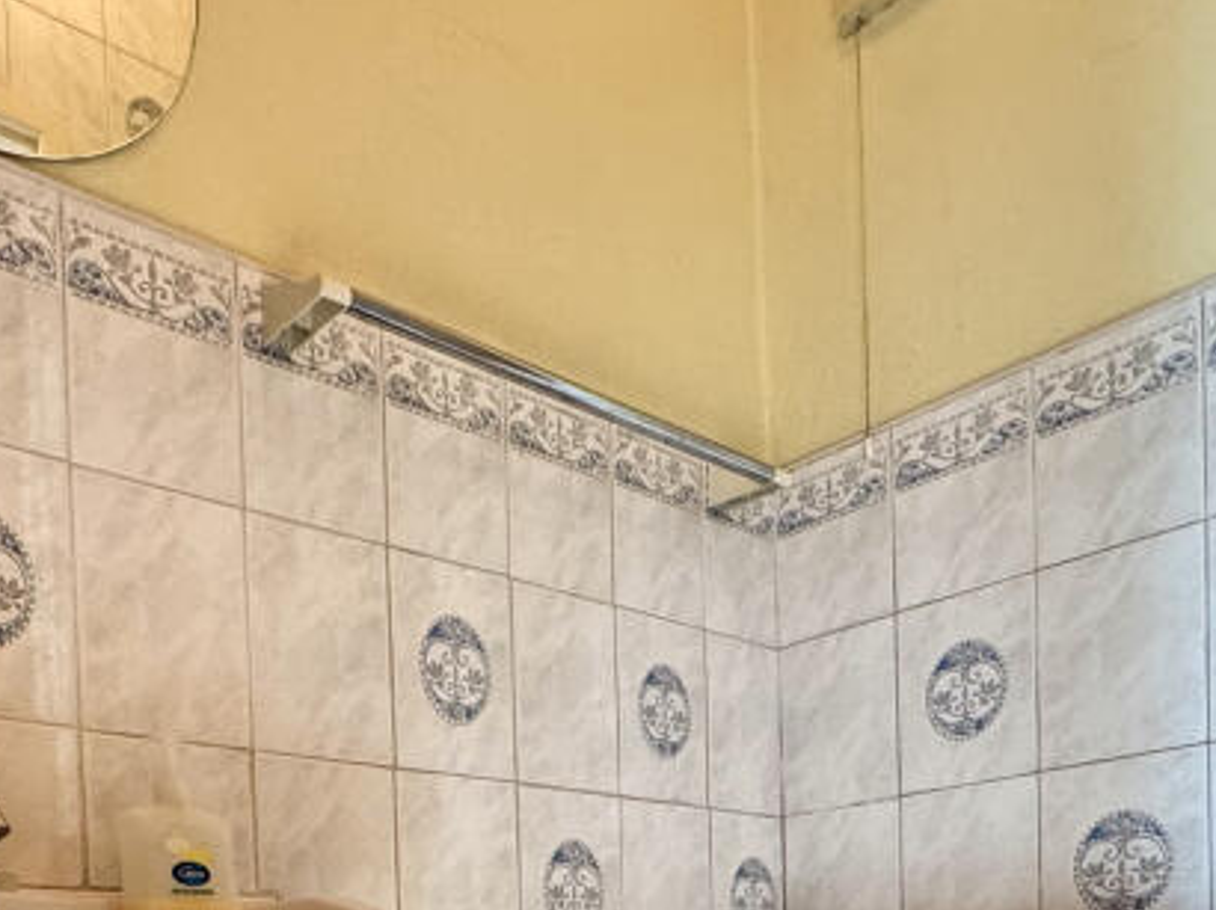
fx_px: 1229
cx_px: 386
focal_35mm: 35
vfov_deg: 33.9
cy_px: 1055
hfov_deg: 51.5
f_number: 2.2
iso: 250
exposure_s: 1/100
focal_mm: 2.22
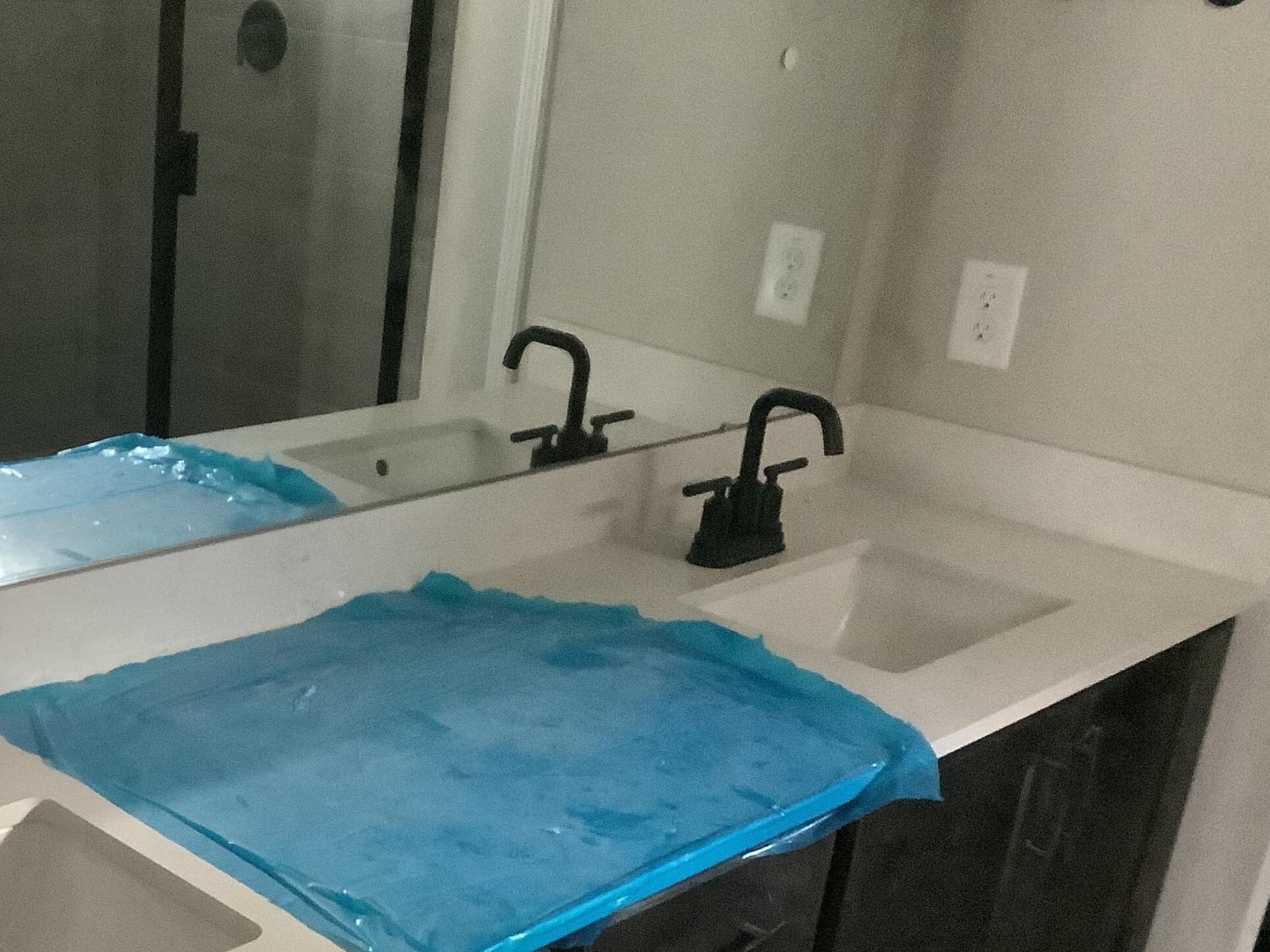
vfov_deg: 29.8
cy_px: 713
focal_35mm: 48
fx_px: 1761
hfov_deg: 38.6
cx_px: 318
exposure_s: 1/20
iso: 800
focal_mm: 3.3
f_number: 2.4
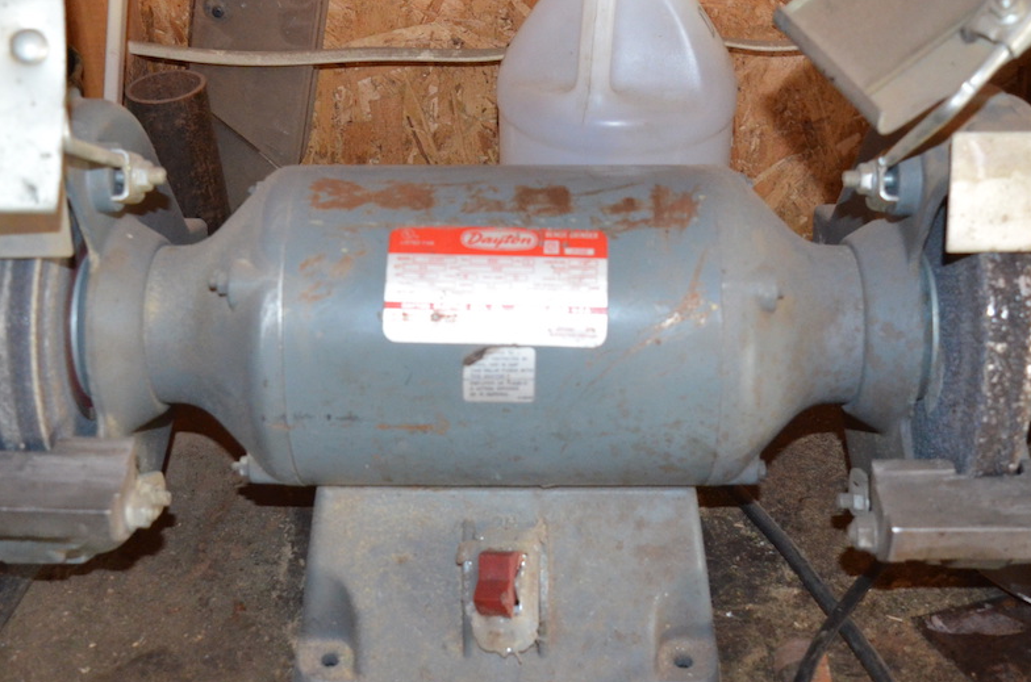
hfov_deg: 40.4
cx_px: 497
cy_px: 269
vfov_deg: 27.3
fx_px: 1400
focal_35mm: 49
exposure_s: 1/60
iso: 2200
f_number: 3.5
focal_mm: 20
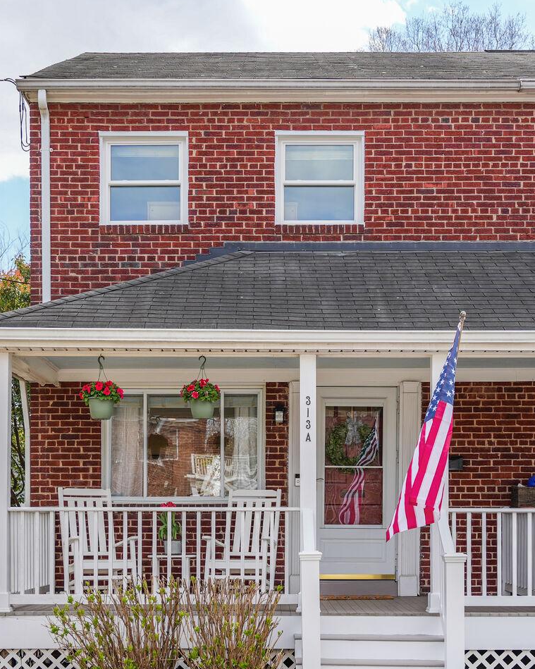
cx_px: 266
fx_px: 1080
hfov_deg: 27.8
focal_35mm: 55
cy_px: 388
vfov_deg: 34.4
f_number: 2.8
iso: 100
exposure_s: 1/1000
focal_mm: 31.9
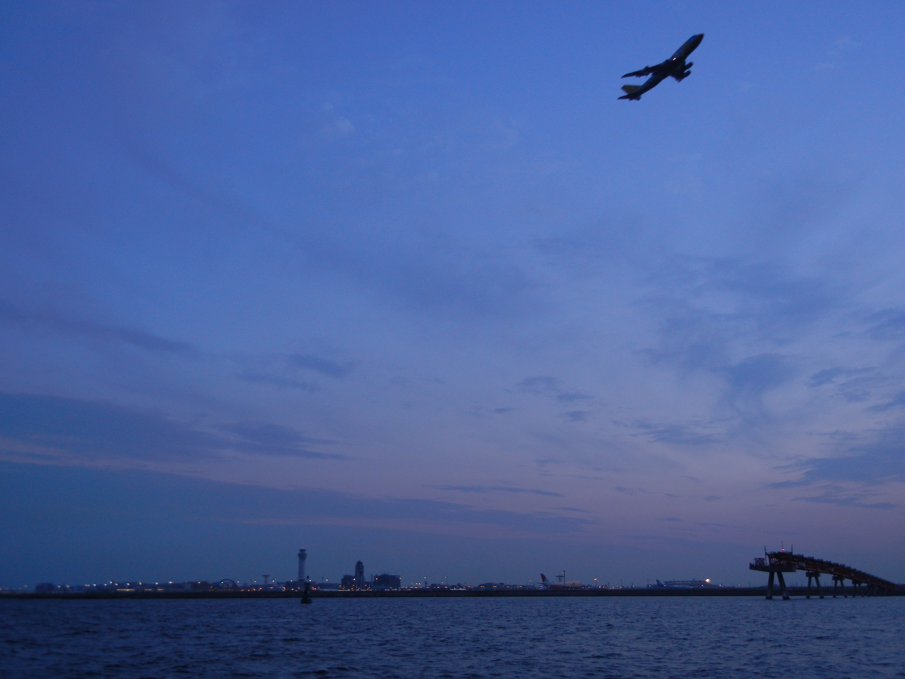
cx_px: 452
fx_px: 1020
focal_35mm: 39
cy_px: 340
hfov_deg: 47.9
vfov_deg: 36.8
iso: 160
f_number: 3.7
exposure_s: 1/44.2
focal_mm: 7.1
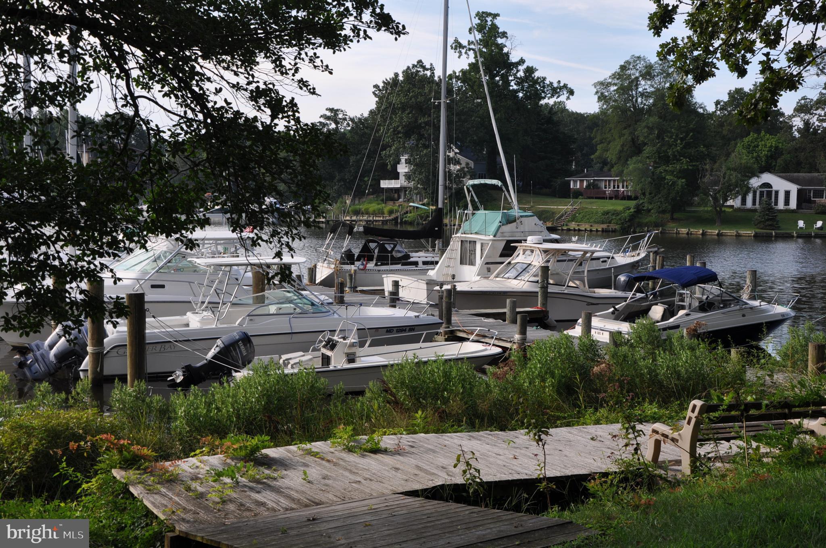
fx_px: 1100
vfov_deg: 28.0
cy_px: 274
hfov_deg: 41.2
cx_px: 413
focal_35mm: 48
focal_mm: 32
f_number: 8
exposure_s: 1/250
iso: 200
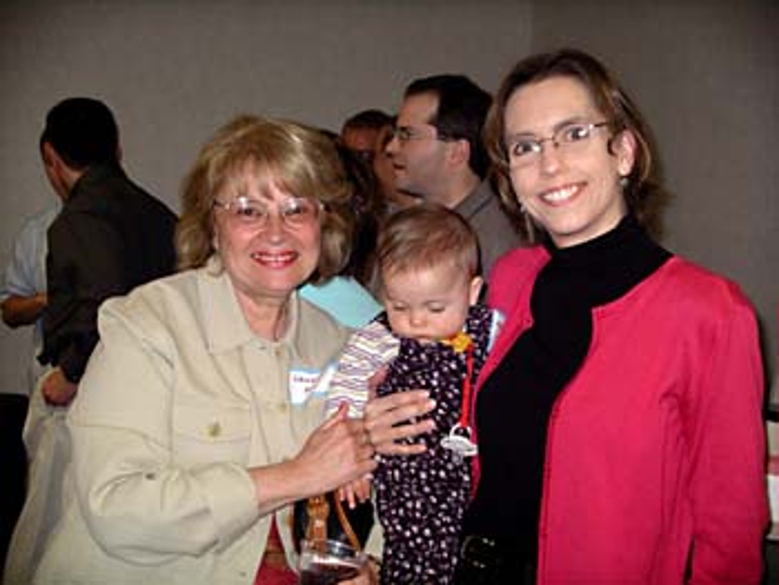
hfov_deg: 31.2
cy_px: 292
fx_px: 1396
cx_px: 390
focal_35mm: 62
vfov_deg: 23.7
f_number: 3.3
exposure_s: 1/50
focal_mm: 12.8
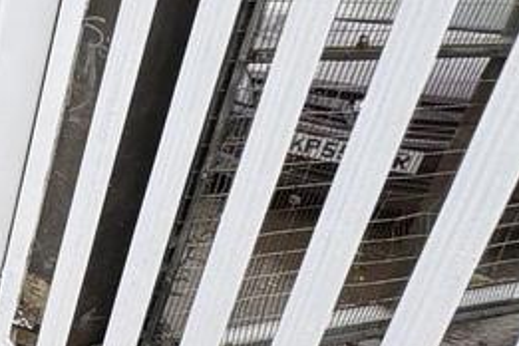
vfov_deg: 27.0
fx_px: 721
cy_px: 171
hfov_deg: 25.3
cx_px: -324
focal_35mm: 50
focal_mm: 2.22
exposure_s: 1/99
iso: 50
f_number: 2.2
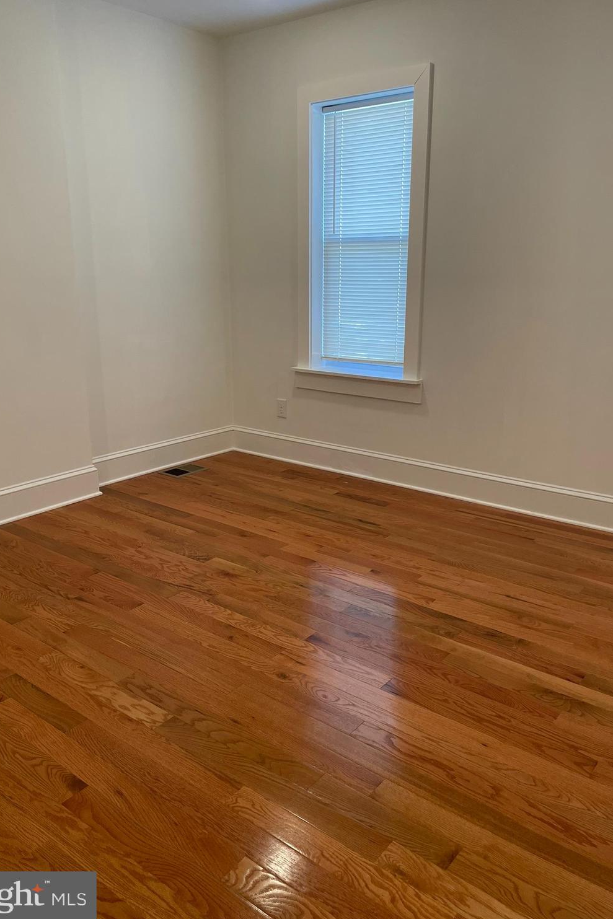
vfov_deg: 65.5
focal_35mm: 28
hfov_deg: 46.4
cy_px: 446
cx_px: 299
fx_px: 715
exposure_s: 1/120
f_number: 1.6
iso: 125
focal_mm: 4.2
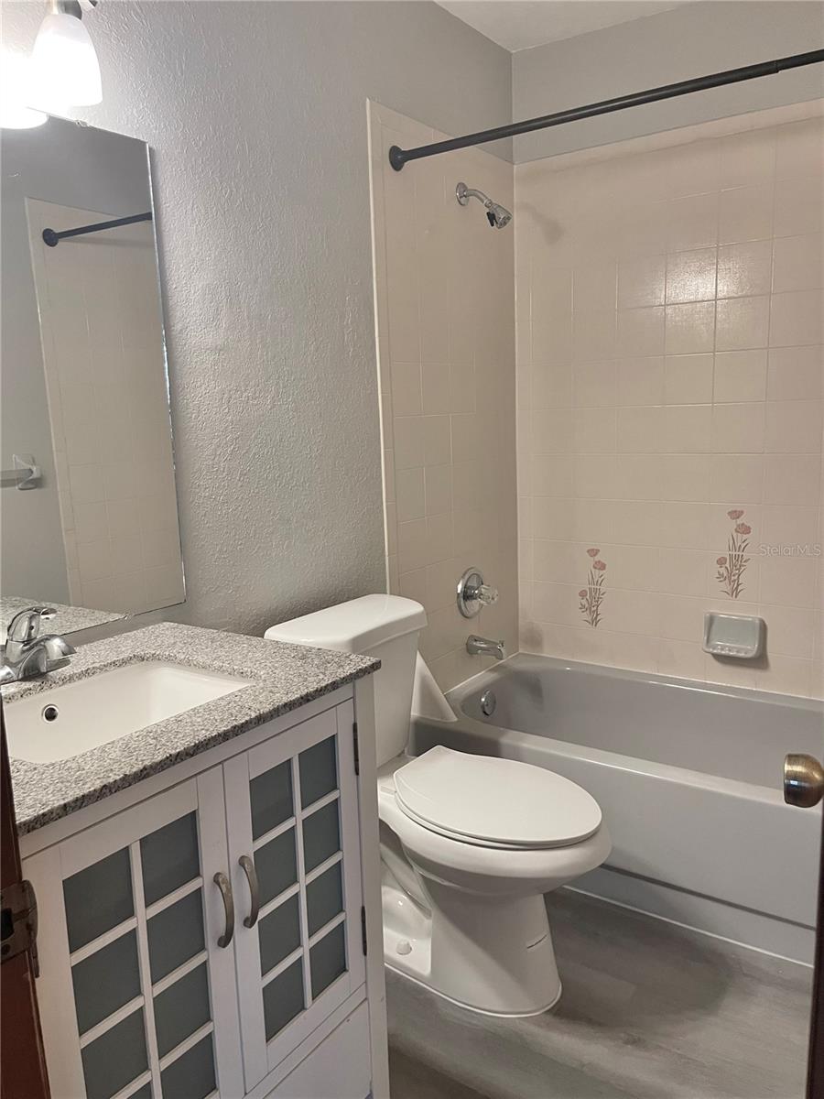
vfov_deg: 67.3
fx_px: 825
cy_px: 550
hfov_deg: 53.1
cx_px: 412
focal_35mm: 26
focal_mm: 4.2
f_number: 1.6
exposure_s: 1/60
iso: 160
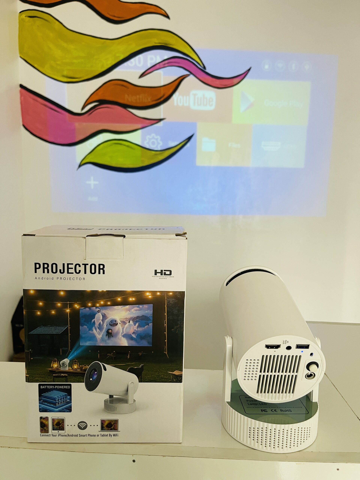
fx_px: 347
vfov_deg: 69.4
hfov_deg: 54.9
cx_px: 180
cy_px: 240
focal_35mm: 25
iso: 125
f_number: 1.6
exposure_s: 1/62
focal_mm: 5.1
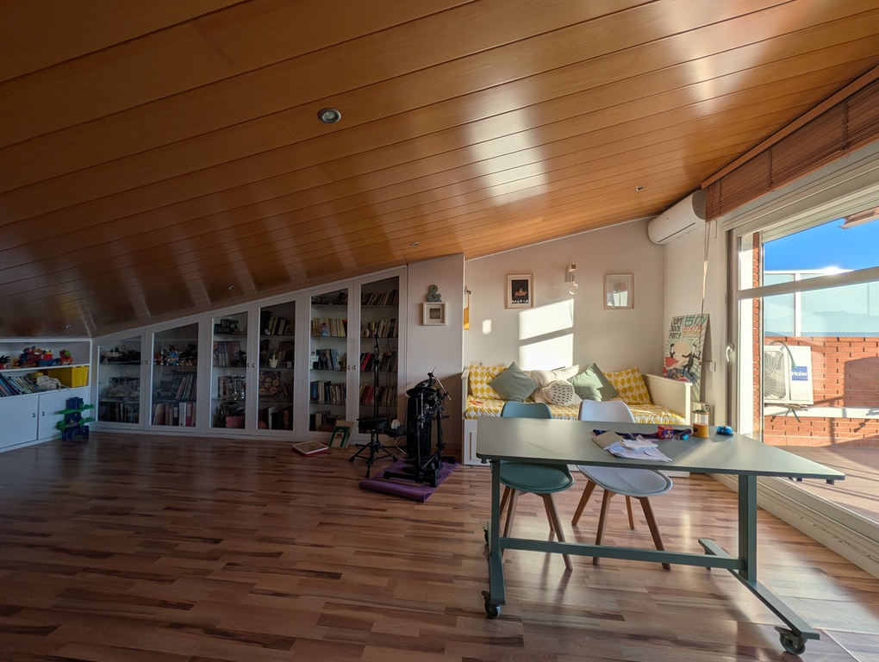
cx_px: 440
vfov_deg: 94.6
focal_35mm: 12
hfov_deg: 110.5
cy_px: 331
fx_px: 305
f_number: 1.7
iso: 55
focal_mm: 2.02
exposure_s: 1/1272
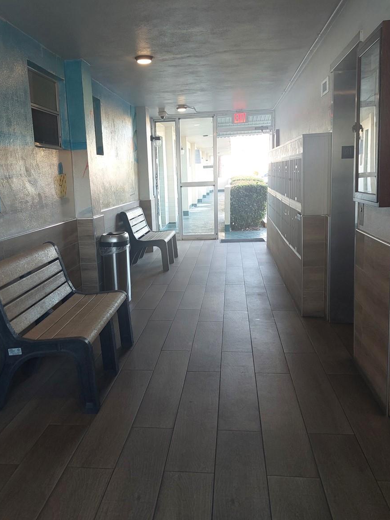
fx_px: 496
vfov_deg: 55.4
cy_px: 260
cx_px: 159
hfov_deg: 42.8
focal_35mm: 33
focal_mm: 5.23
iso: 125
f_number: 1.8
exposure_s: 1/60
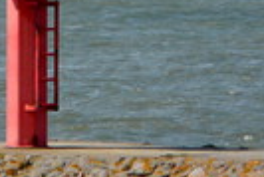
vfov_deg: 1.1
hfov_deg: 1.6
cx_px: 42
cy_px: -34
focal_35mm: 1259
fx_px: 9243
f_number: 6.3
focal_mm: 66.3
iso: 100
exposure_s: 1/400
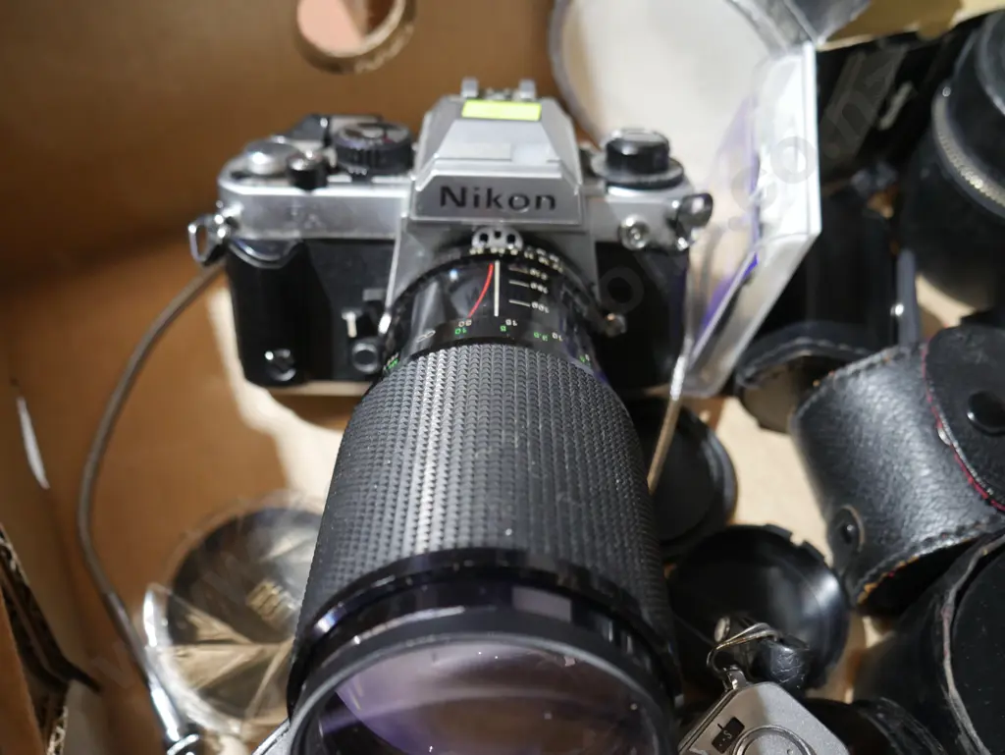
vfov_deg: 37.8
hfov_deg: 49.0
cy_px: 378
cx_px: 502
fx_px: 1104
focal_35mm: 38
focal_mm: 19
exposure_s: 1/60
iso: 1250
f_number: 4.1
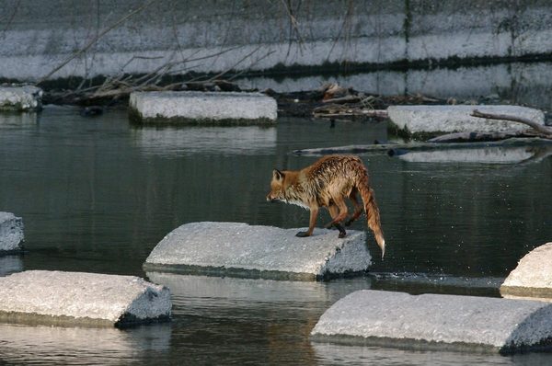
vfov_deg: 3.0
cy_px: 183
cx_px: 276
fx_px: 6889
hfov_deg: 4.6
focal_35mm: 450
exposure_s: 1/500
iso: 1600
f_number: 8
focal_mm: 300
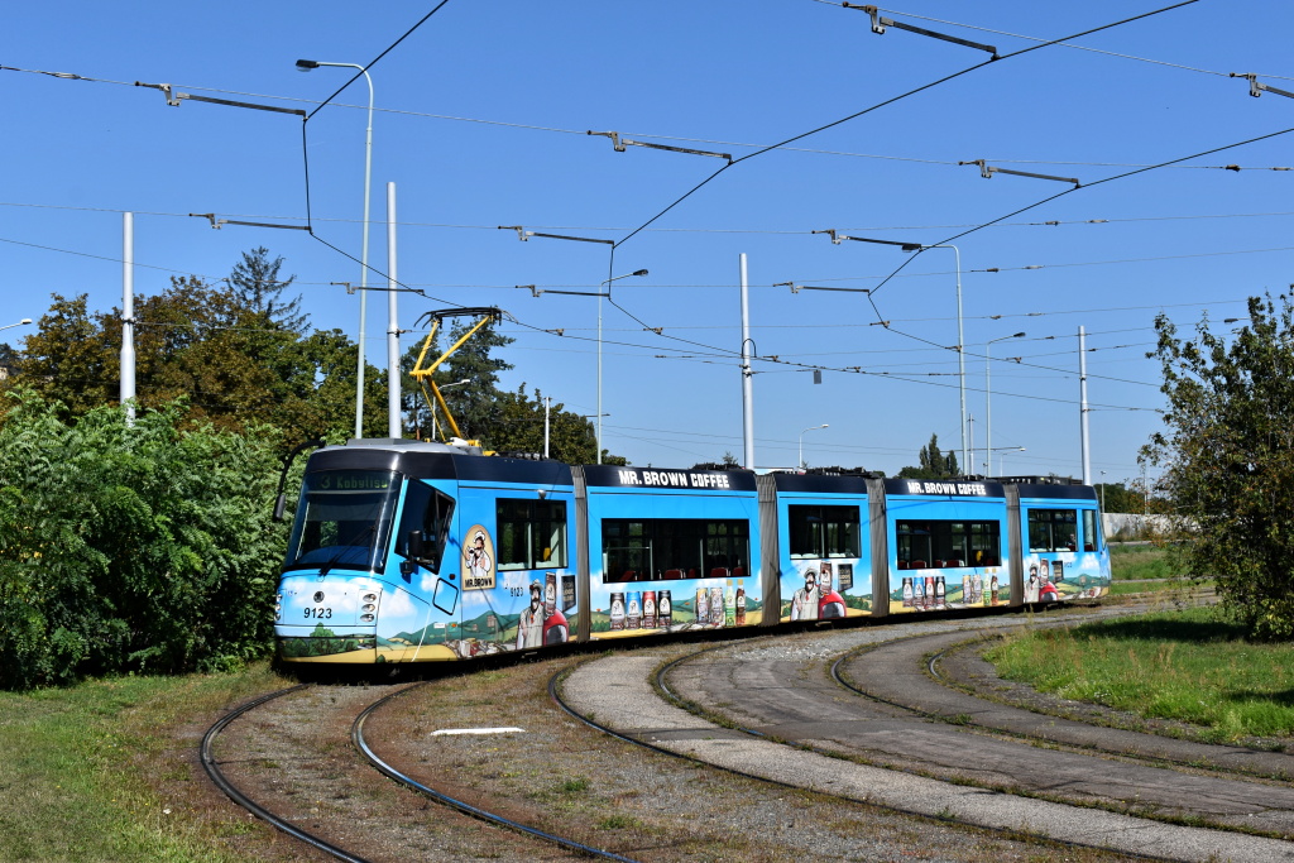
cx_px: 647
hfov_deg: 41.1
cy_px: 432
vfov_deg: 28.1
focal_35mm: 48
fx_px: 1725
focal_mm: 32
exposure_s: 1/500
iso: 200
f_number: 11
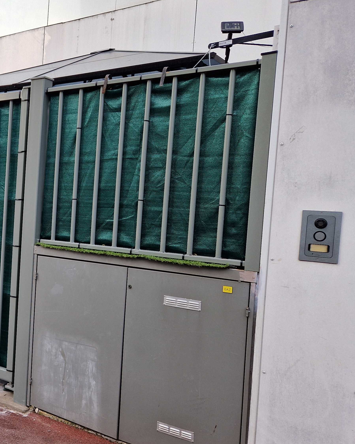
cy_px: 220
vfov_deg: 45.8
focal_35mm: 40
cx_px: -32
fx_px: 525
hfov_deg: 32.9
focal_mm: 5.4
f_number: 1.8
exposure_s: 1/450
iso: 50
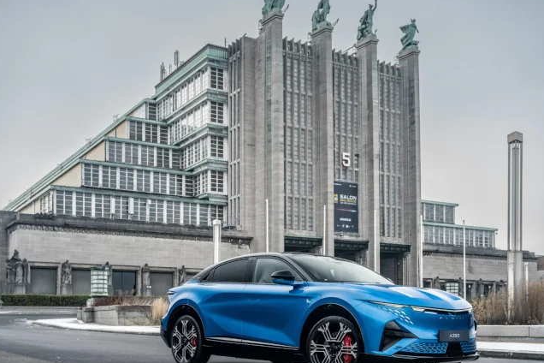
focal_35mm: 44
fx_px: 665
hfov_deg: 44.5
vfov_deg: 30.5
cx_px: 282
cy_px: 191
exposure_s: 1/60
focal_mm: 35
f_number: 4
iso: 250
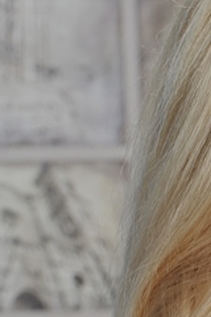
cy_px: 468
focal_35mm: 298
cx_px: 437
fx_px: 2627
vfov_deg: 6.8
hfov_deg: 4.5
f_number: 11
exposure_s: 1/250
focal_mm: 70
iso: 125
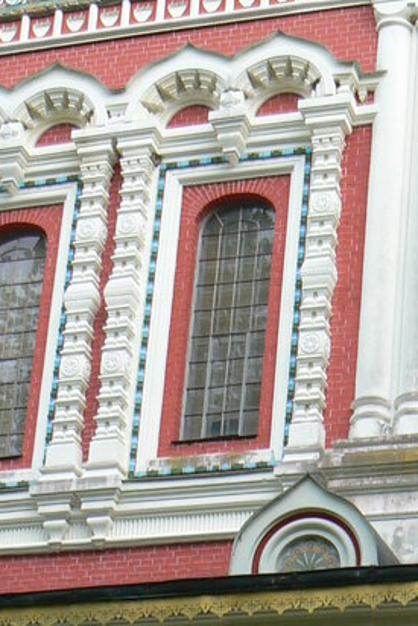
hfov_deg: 12.4
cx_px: 458
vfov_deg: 17.7
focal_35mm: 109
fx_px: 1897
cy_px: 787
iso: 80
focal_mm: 6
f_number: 4.5
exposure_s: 1/100
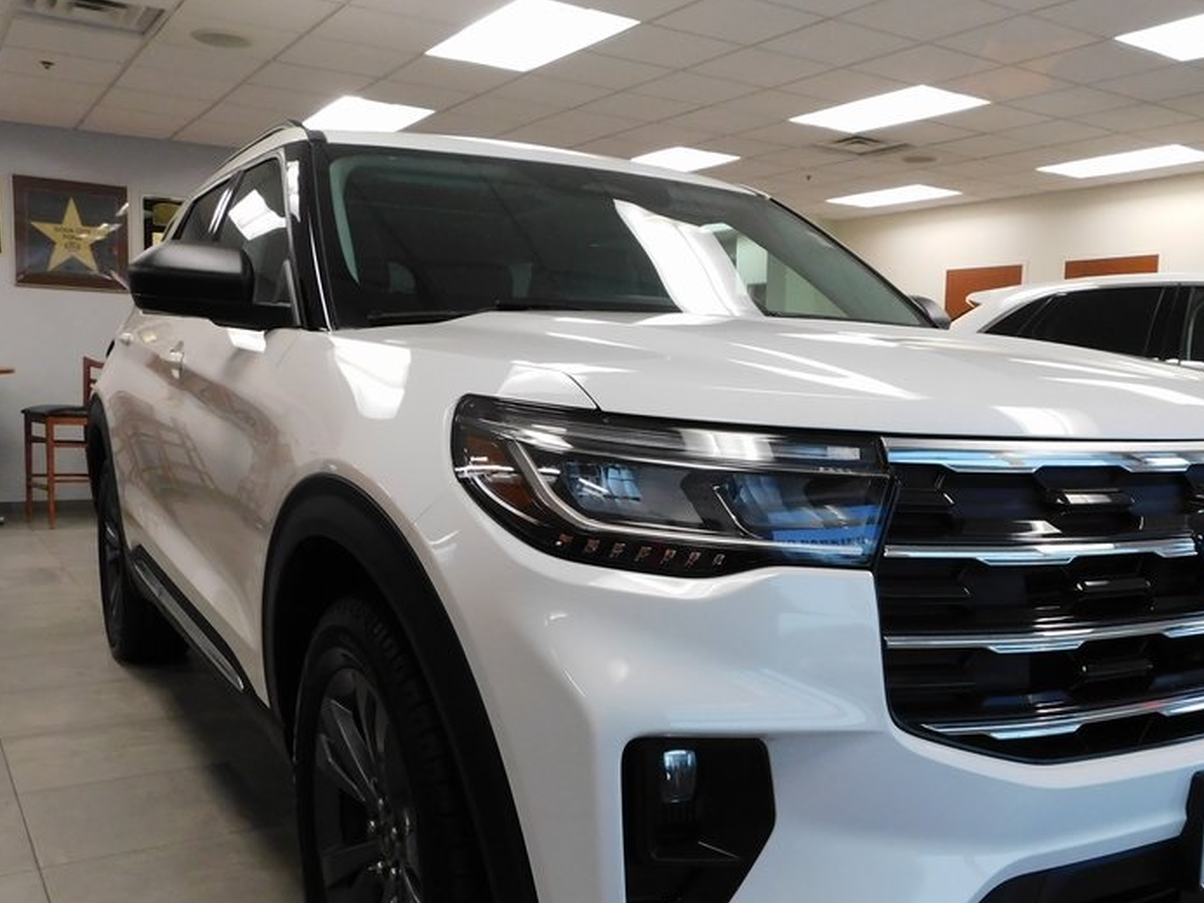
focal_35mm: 34
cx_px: 698
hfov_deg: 53.7
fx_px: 1183
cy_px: 557
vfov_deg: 41.5
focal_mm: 4
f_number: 3
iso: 280
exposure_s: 1/30
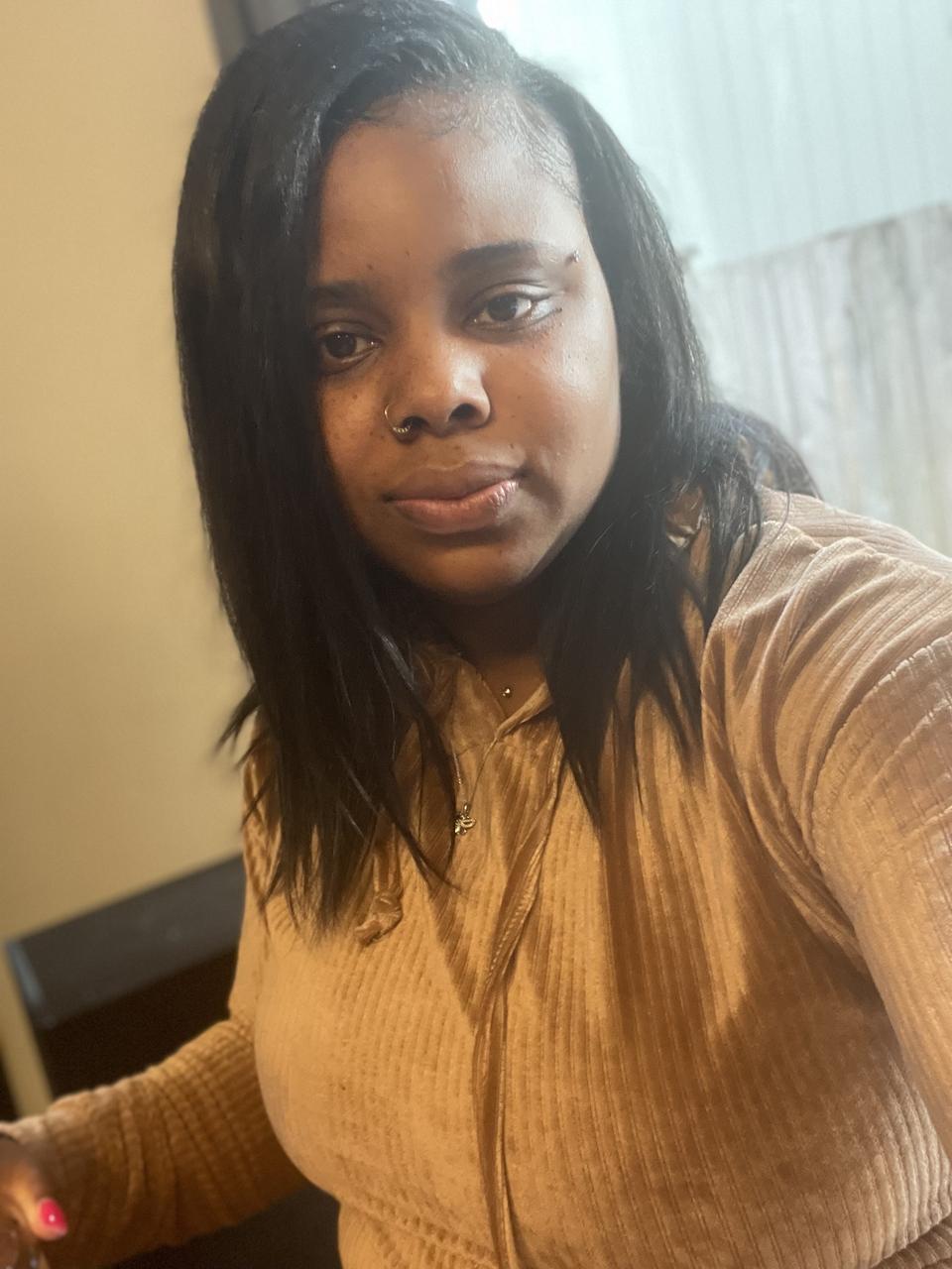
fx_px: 1100
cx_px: 476
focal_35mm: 30
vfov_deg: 60.0
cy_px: 634
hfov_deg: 46.8
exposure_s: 1/30
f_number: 2.2
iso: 320
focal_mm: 2.71
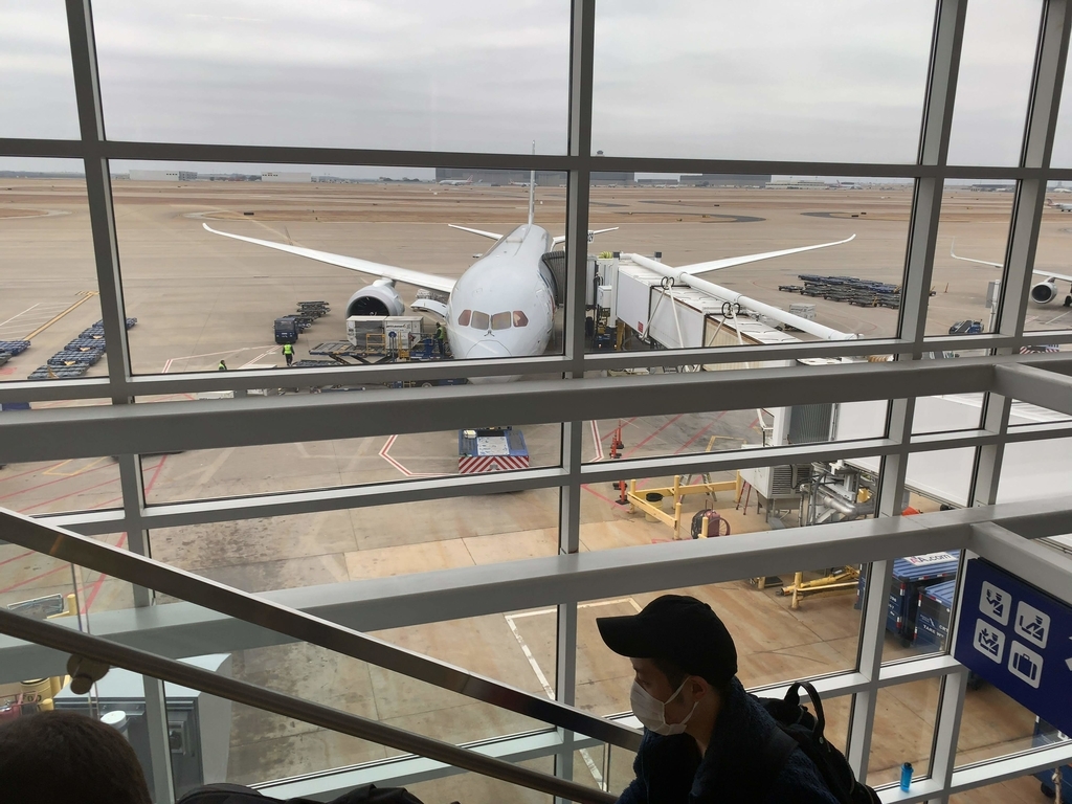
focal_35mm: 26
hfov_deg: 67.3
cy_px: 402
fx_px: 805
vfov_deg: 53.1
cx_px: 536
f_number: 1.8
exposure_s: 1/170
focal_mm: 4.25
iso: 25
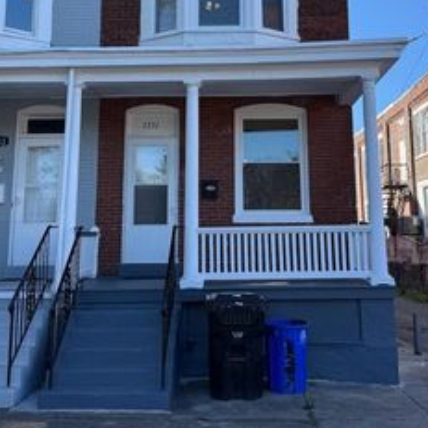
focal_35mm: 46
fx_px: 643
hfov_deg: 36.8
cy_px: 121
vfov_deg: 36.2
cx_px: 217
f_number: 1.78
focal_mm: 6.76
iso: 80
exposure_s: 1/1689
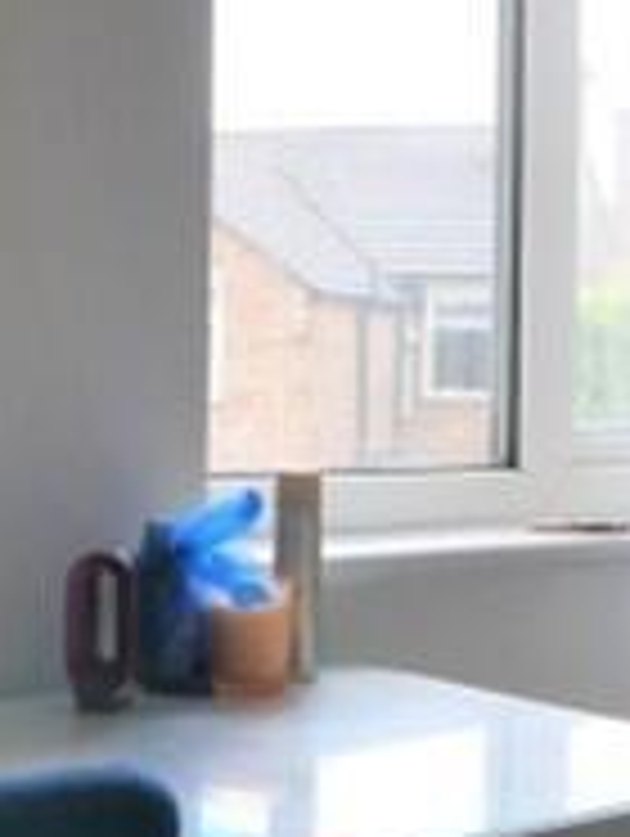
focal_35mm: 77
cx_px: 212
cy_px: 326
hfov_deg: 19.1
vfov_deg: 25.2
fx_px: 1864
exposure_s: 1/80
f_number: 4
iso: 200
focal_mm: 7
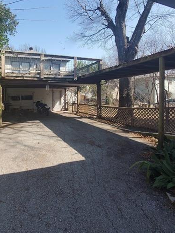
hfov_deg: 64.2
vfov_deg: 81.3
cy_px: 101
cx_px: 58
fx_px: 135
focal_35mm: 20
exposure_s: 1/503
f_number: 2.2
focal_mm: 1.8
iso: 50
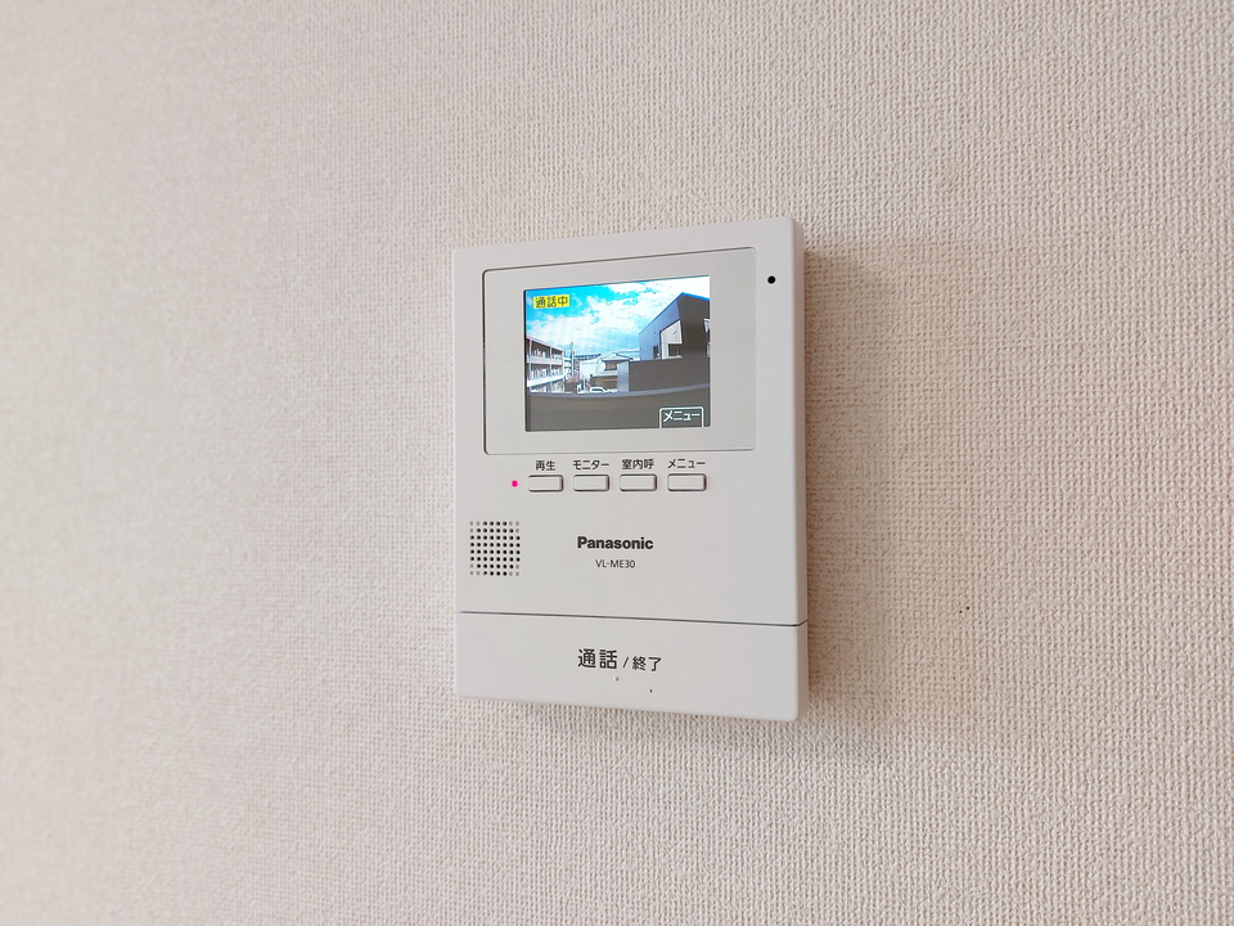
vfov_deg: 56.8
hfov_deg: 71.6
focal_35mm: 24
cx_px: 617
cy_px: 463
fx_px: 856
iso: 32
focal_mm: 5.23
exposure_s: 1/24
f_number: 1.8
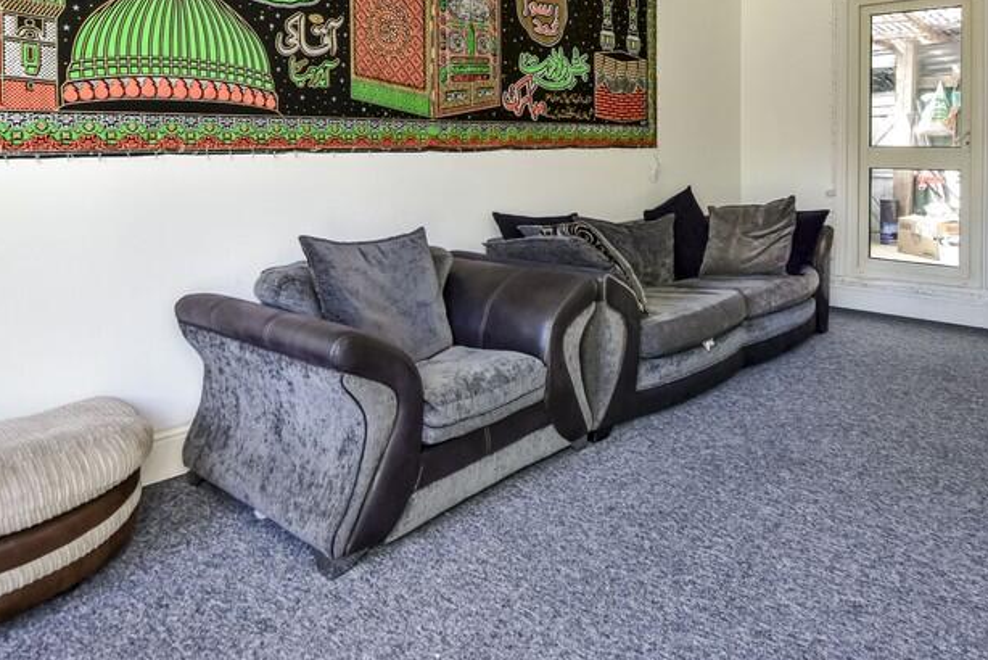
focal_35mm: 25
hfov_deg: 71.2
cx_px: 558
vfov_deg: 49.0
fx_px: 686
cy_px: 154
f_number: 8
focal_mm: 10
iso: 640
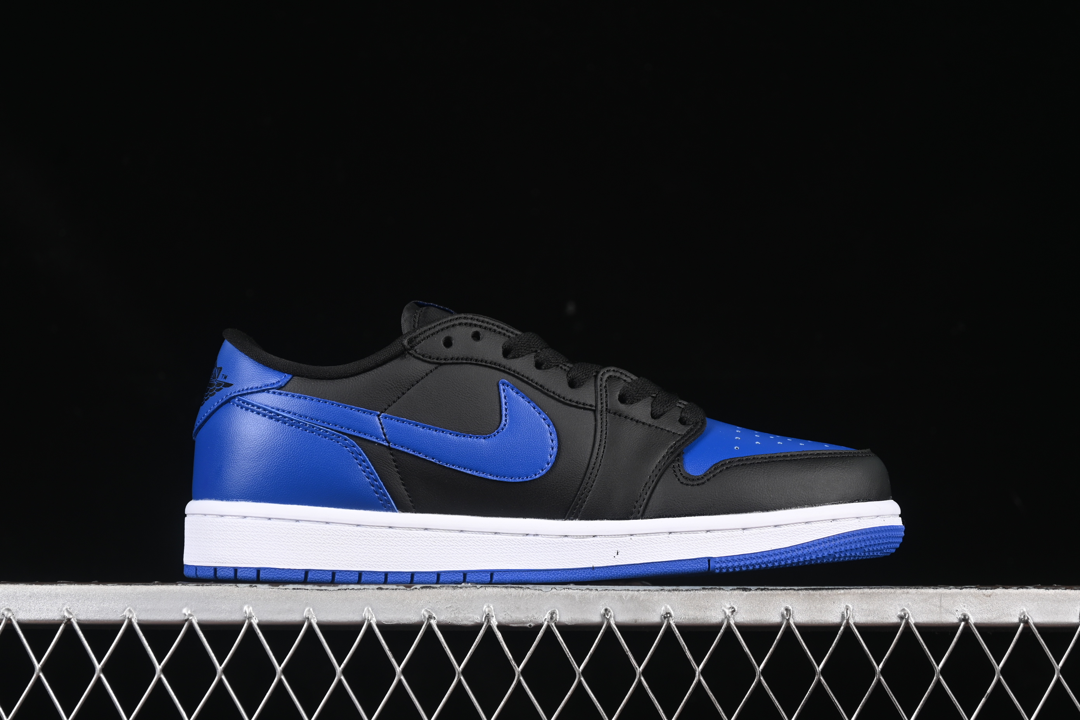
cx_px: 540
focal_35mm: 75
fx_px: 2250
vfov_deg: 18.2
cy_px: 360
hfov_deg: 27.0
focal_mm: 50
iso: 160
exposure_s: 1/60
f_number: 6.3
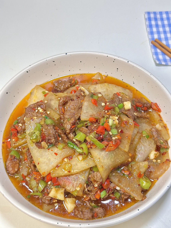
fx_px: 316
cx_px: 86
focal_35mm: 48
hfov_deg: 30.3
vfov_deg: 39.7
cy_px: 114
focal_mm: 6.86
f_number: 1.78
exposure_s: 1/279
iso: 64
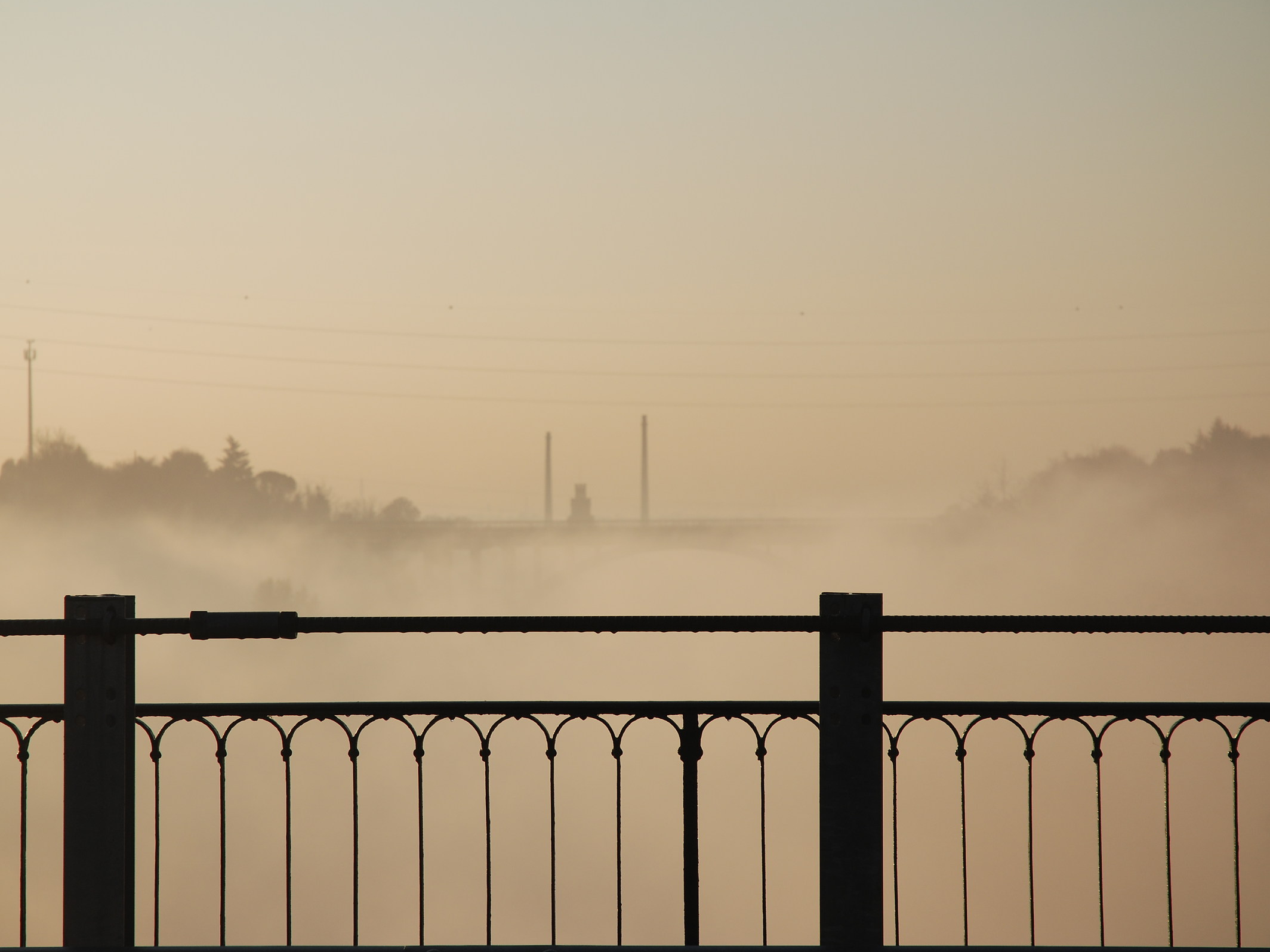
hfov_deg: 17.3
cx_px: 592
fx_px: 4182
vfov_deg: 13.0
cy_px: 477
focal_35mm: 114
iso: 125
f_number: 6.3
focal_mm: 70
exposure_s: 1/640
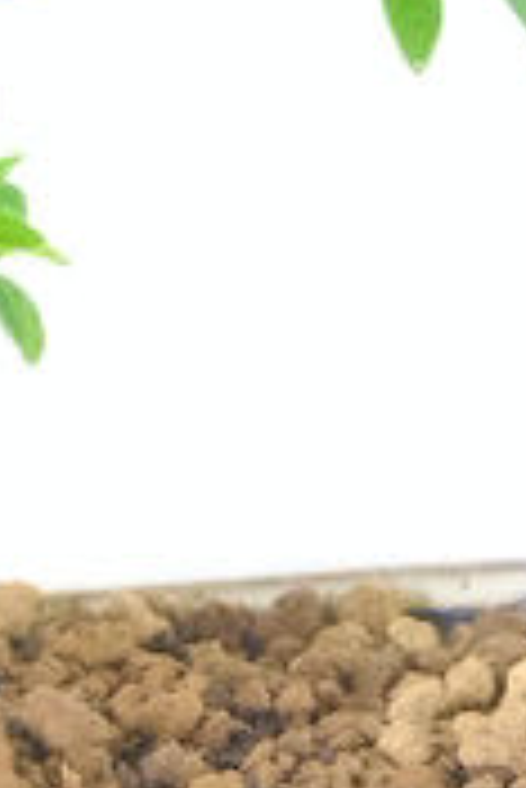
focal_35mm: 606
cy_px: -491
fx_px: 13254
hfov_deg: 2.3
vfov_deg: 3.4
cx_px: -800
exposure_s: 1/13
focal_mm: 55
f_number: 13
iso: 2500
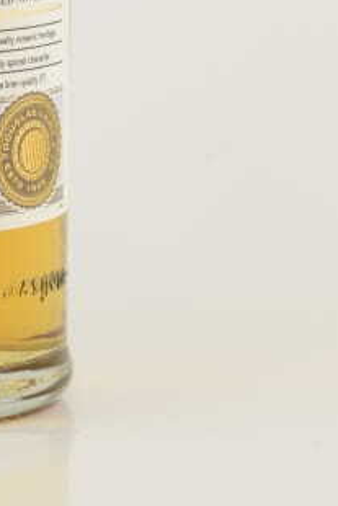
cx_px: -216
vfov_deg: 10.0
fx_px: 2785
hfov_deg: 6.8
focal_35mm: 198
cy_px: -317
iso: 100
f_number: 10
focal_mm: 40
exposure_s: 1/15
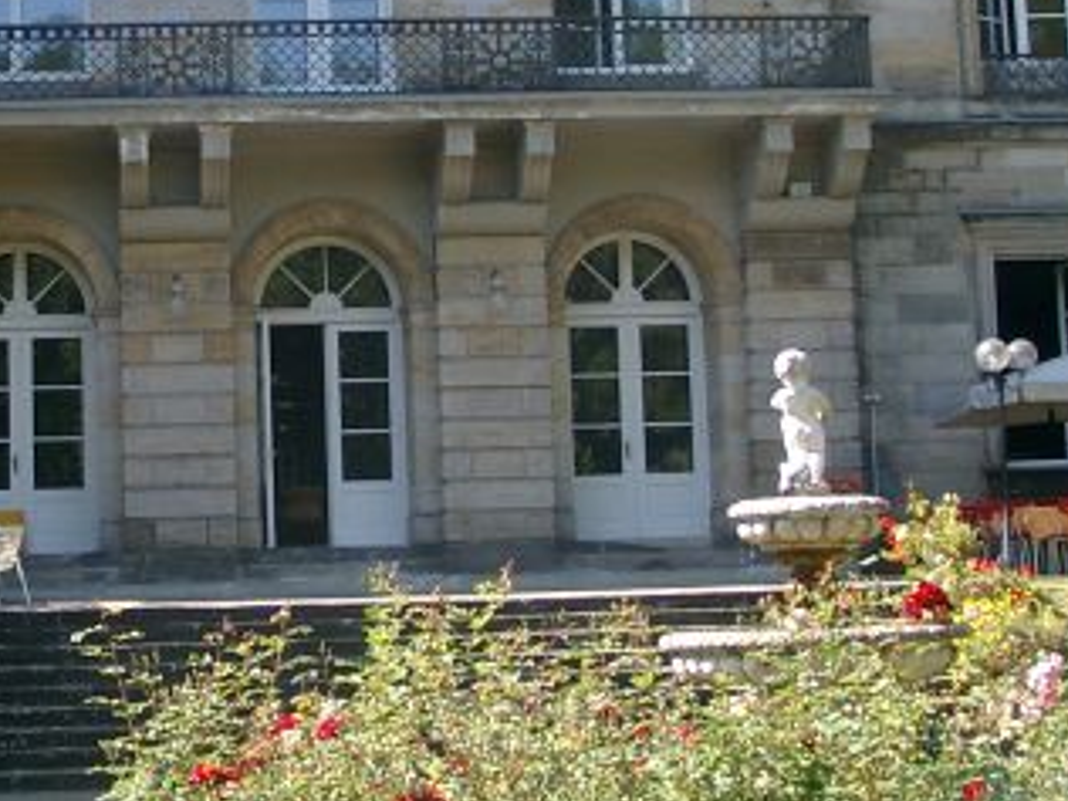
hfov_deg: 22.5
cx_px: 253
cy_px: 152
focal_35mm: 86
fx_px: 2653
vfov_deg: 17.0
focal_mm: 7.13
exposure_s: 1/183
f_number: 4
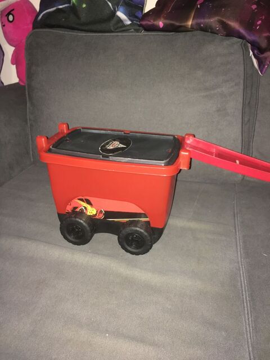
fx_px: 302
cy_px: 180
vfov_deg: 61.7
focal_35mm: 29
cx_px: 135
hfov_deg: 48.2
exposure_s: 1/17
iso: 160
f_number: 2.2
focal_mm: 4.15
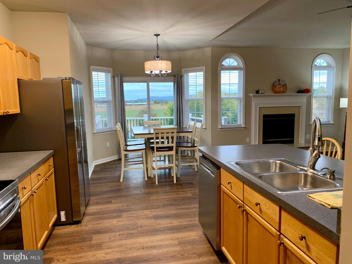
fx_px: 264
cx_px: 176
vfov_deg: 53.1
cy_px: 132
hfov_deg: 67.3
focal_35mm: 26
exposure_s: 1/60
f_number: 1.8
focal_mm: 4.25
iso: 125
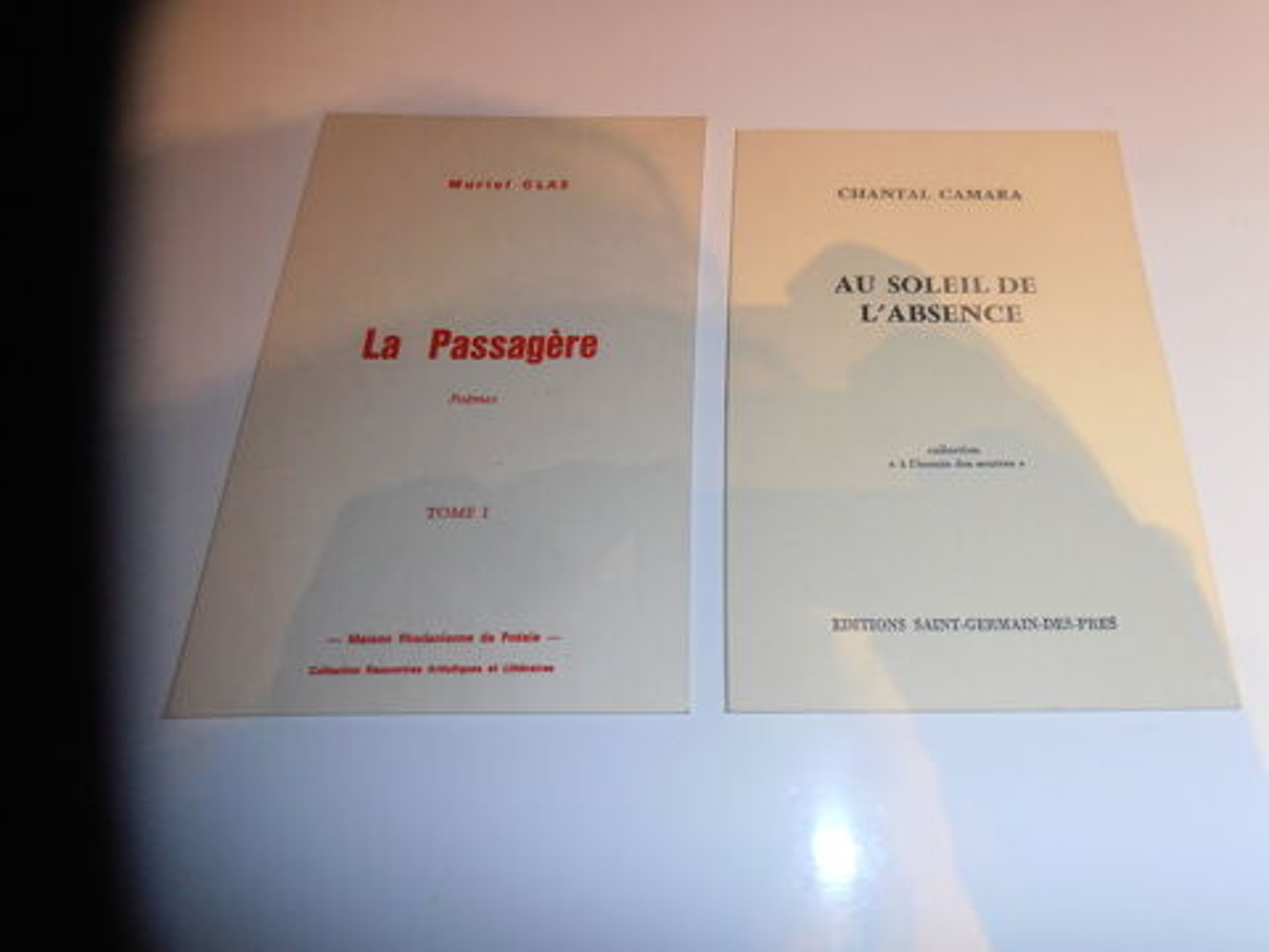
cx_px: 634
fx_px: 880
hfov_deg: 71.6
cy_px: 476
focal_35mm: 24
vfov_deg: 56.8
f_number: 3
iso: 125
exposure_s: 1/30
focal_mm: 4.2
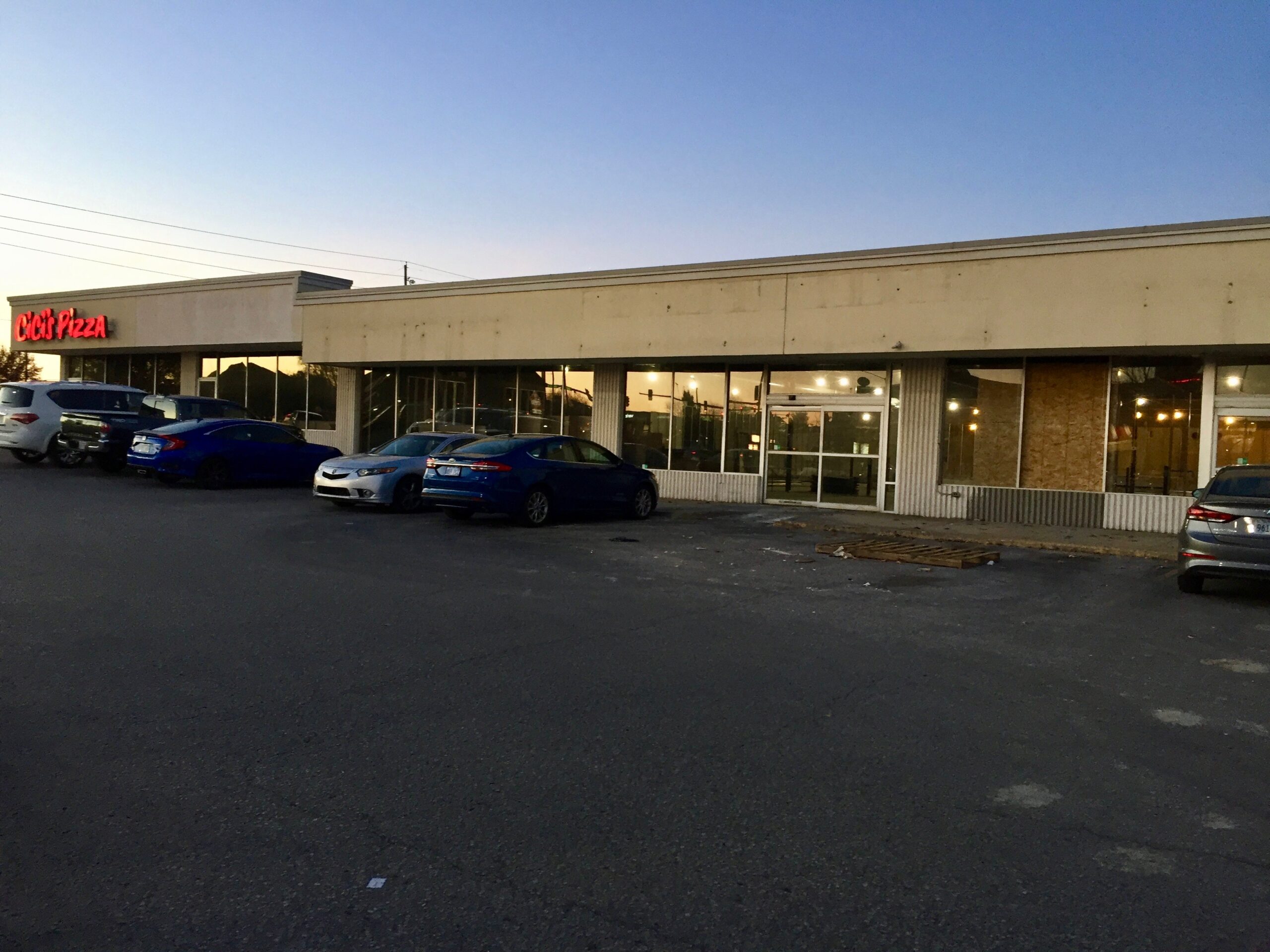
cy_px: 476
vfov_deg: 48.2
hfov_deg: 61.7
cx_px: 635
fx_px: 1064
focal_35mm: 29
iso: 80
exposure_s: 1/30
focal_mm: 4.15
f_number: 2.2
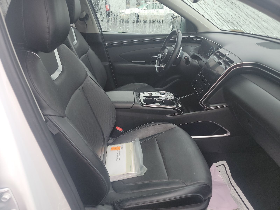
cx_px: 140
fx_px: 194
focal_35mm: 24
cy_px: 105
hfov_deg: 71.6
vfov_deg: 56.8
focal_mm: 6.7
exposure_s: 1/59
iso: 159
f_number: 1.8
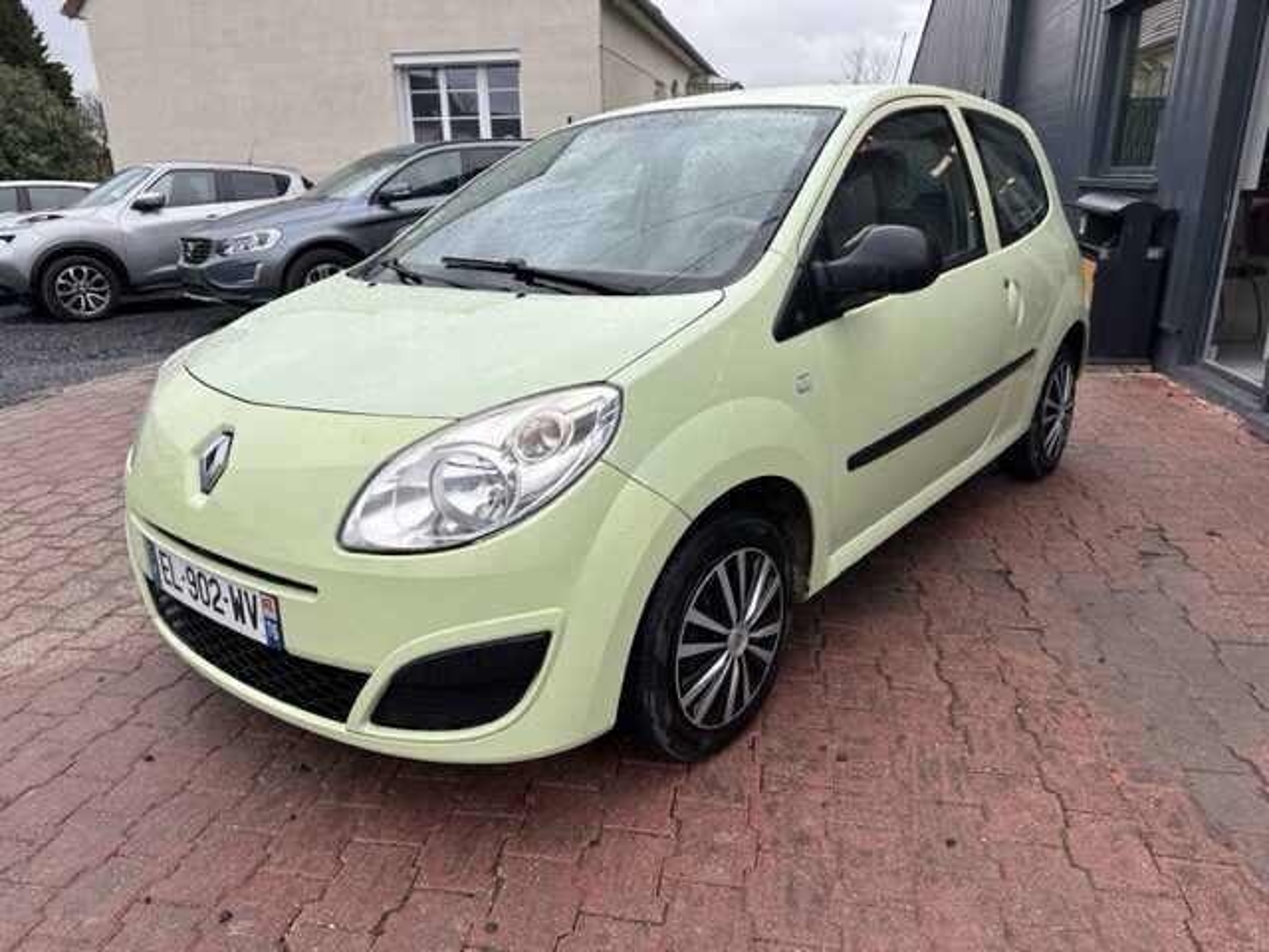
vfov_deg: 56.8
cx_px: 634
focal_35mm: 24
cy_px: 476
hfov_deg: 71.6
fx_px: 880
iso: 80
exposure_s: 1/971
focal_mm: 6.86
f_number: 1.78
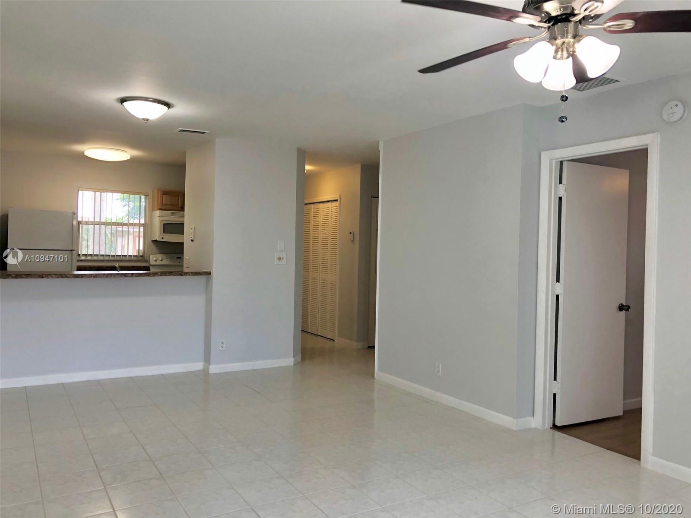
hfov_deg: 63.4
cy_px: 259
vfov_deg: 49.7
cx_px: 346
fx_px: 559
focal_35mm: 28
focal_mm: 4
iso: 50
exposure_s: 1/120
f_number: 1.8
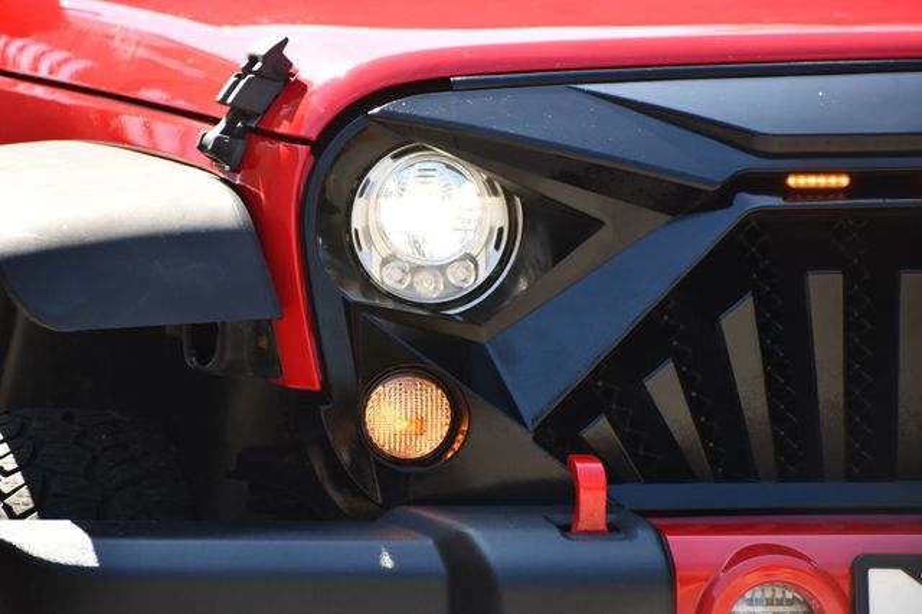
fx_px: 5759
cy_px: 307
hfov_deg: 9.2
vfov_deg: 6.1
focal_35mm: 225
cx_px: 461
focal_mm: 150
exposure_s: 1/500
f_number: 5
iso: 400
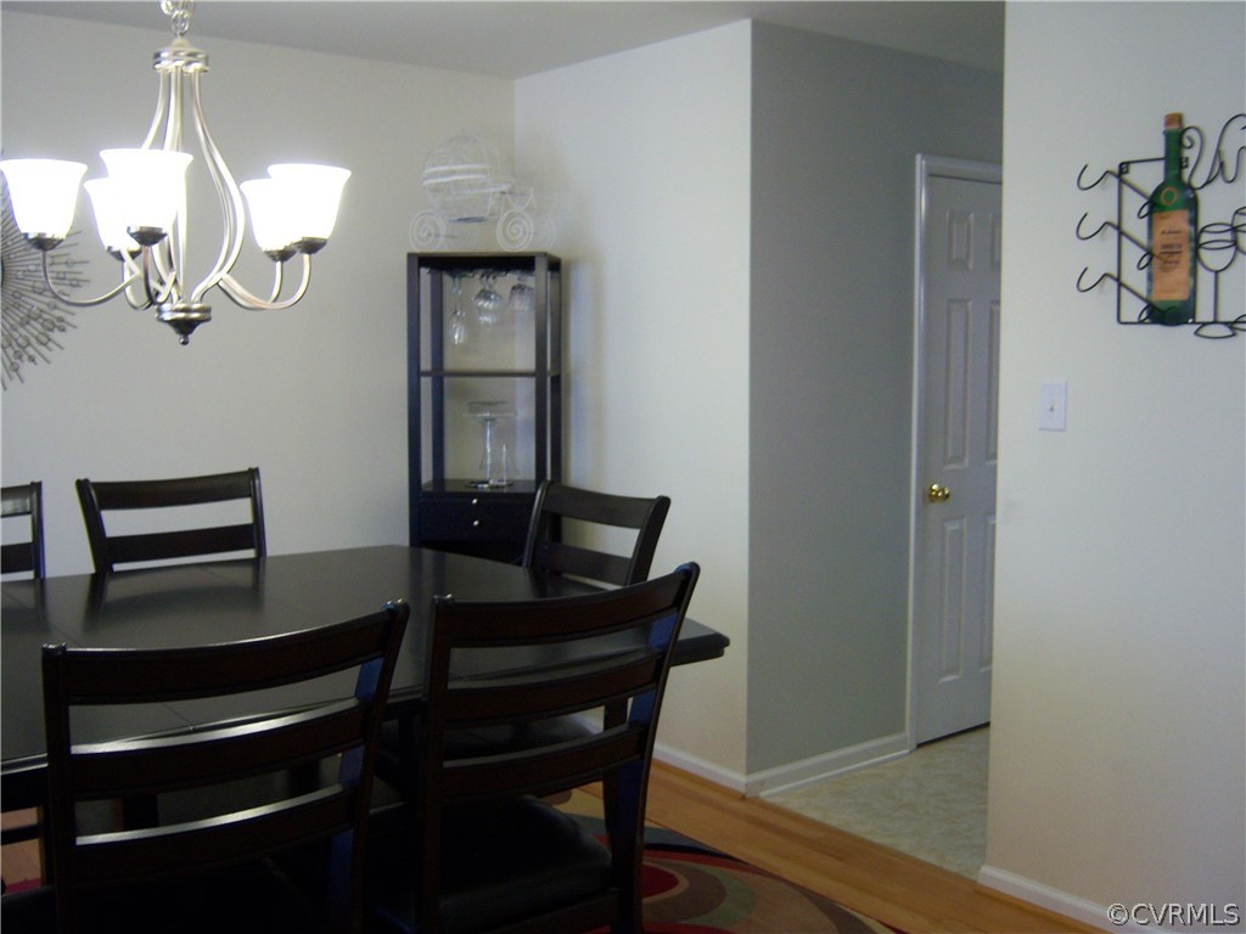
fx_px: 1296
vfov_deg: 39.7
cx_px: 623
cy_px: 467
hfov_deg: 51.4
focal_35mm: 36
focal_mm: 7.5
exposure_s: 1/25
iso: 160
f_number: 2.8
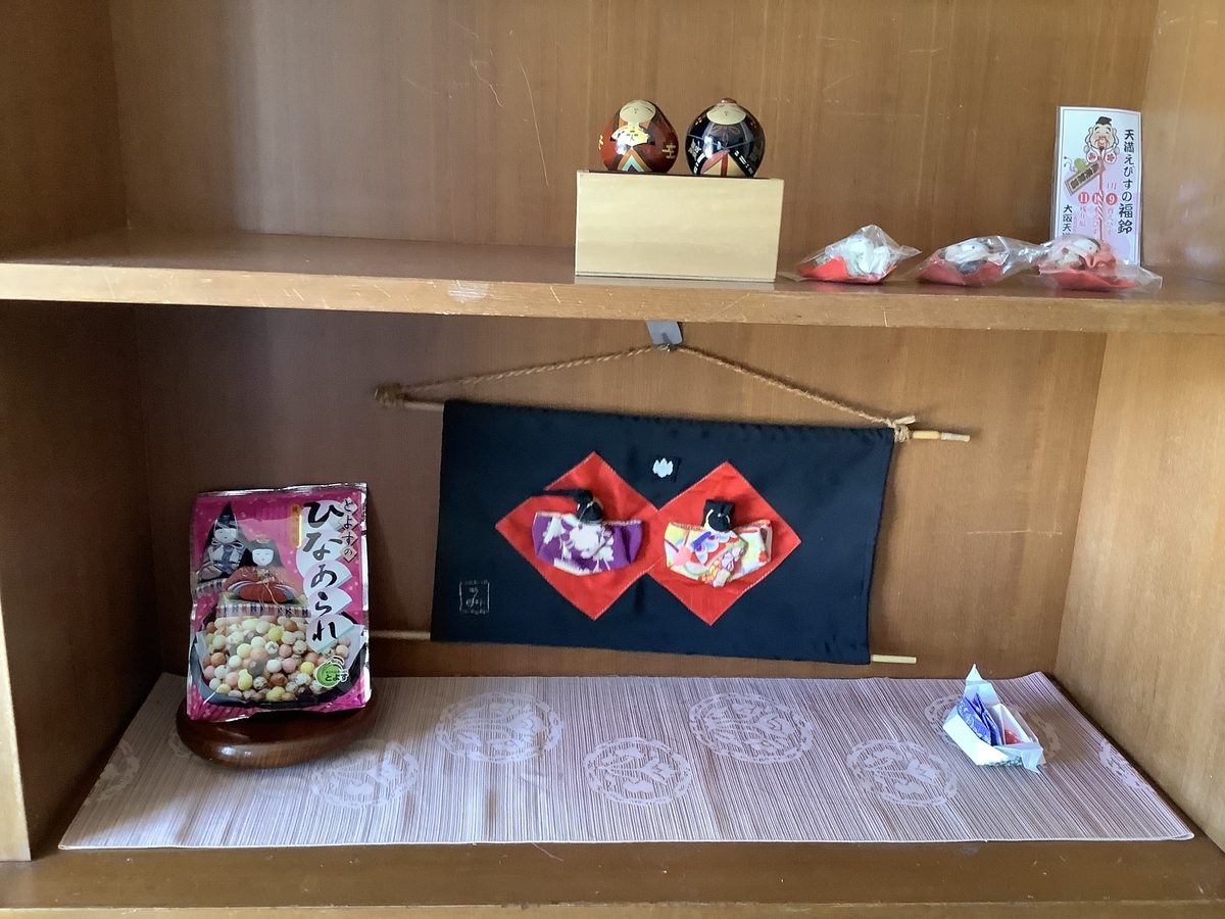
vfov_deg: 45.4
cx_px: 612
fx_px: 1097
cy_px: 460
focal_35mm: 31
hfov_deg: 58.4
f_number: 2.4
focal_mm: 3.3
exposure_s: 1/40
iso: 320
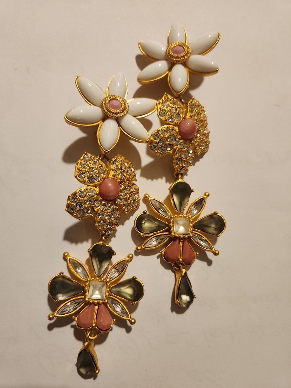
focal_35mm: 23
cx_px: 146
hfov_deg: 58.9
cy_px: 194
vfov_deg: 73.9
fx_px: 258
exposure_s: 1/100
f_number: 1.8
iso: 500
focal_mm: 5.4
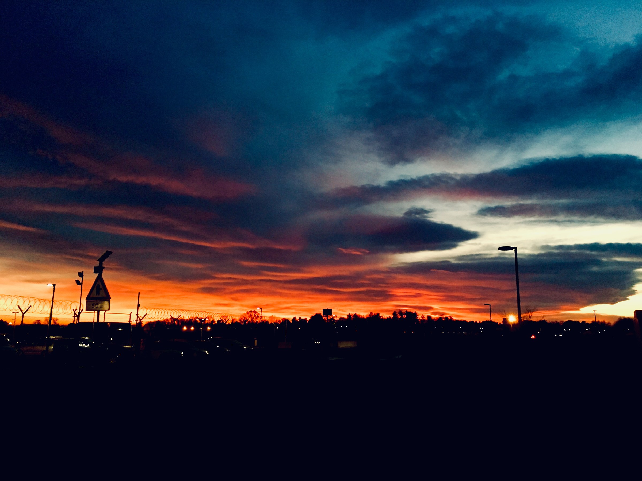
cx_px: 321
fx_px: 538
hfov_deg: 61.7
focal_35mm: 29
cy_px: 240
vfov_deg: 48.2
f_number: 2.2
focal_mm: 4.15
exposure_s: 1/33
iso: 200
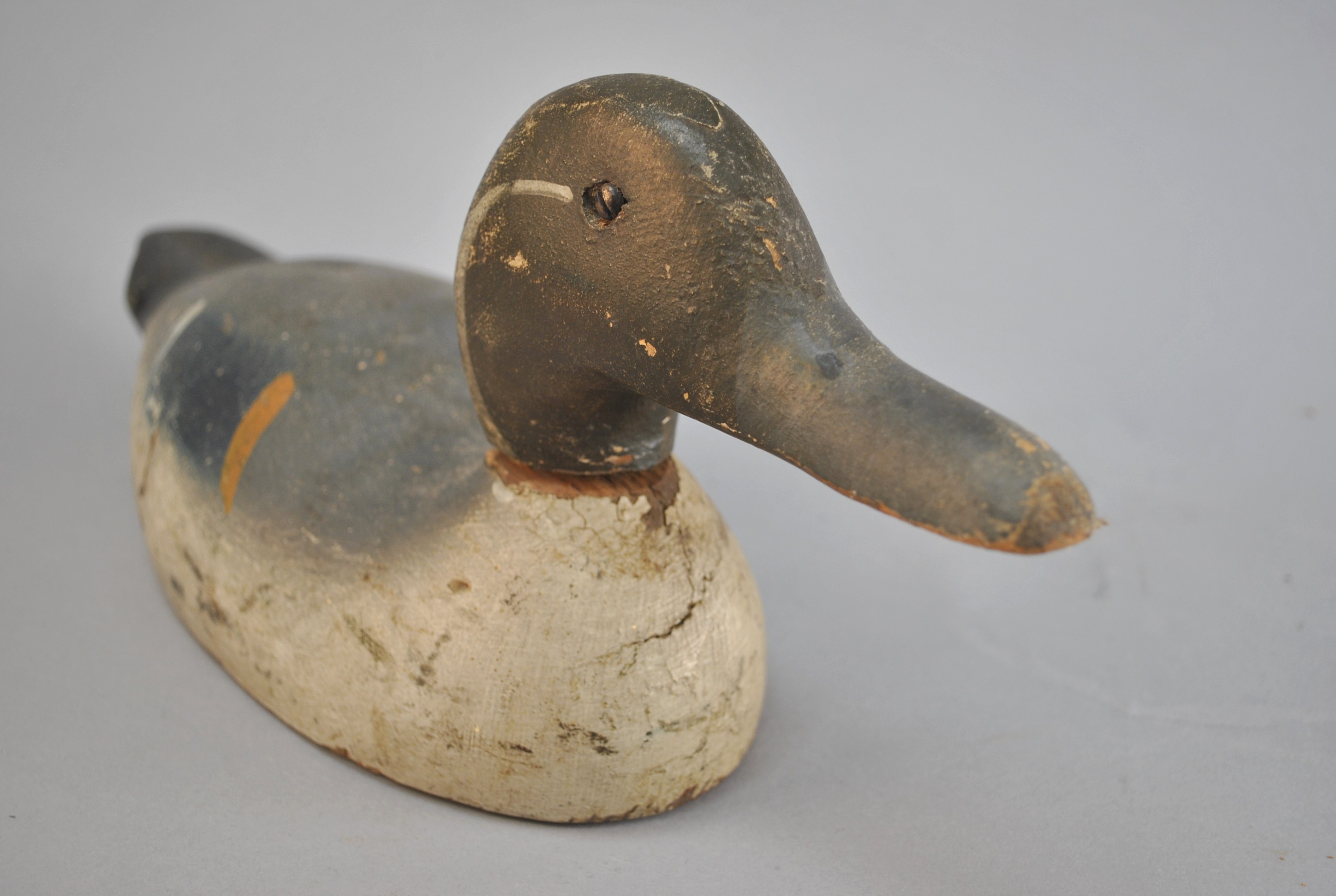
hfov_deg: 37.8
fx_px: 1952
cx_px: 668
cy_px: 448
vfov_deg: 25.9
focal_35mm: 52
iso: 200
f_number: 5
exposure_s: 1/30
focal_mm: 35
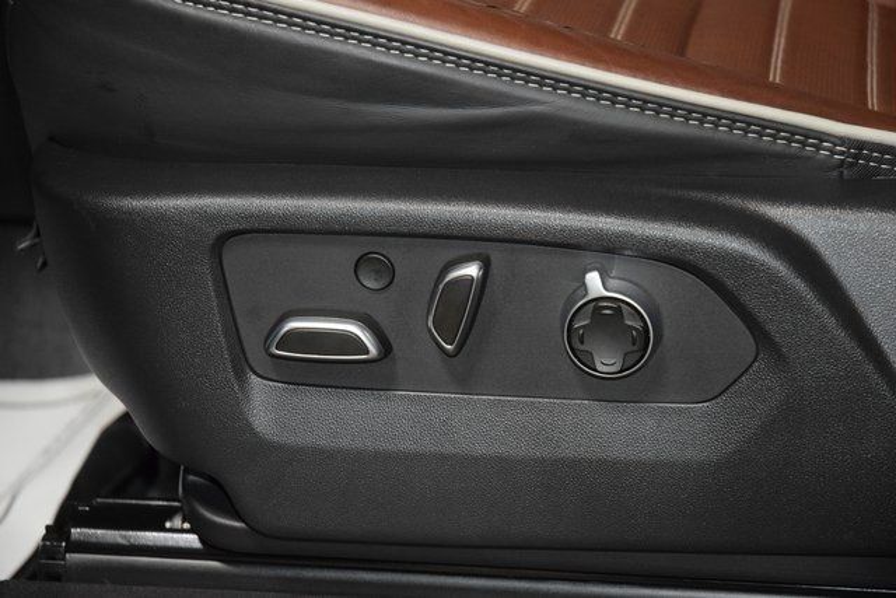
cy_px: 299
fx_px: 2614
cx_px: 448
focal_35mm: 105
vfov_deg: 13.0
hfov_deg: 19.5
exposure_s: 1/100
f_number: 4.5
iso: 3200
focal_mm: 70
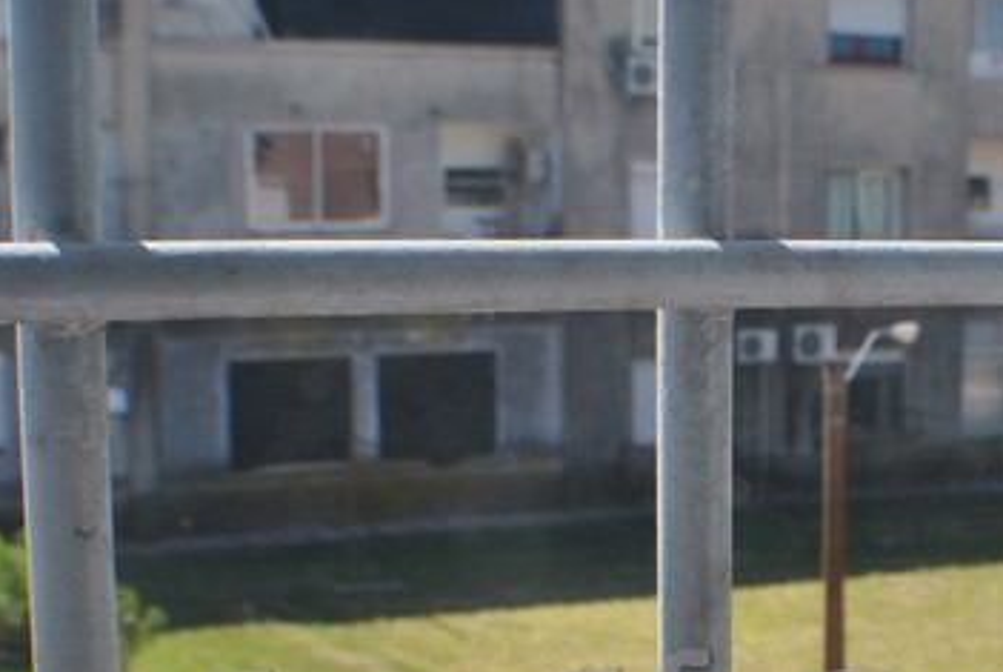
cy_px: 728
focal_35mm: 109
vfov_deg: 12.4
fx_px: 3053
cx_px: 883
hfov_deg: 18.4
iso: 100
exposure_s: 1/250
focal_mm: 25
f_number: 8
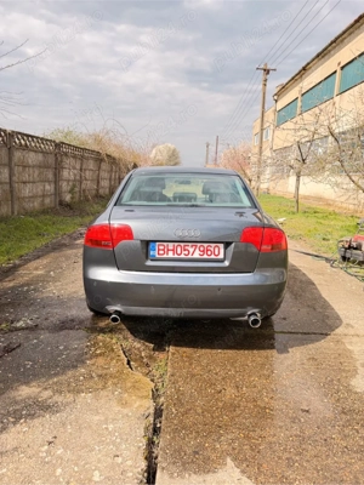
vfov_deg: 71.6
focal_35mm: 24
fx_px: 336
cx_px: 182
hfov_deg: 56.8
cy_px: 242
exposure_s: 1/1361
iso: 100
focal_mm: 6.76
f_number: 1.78
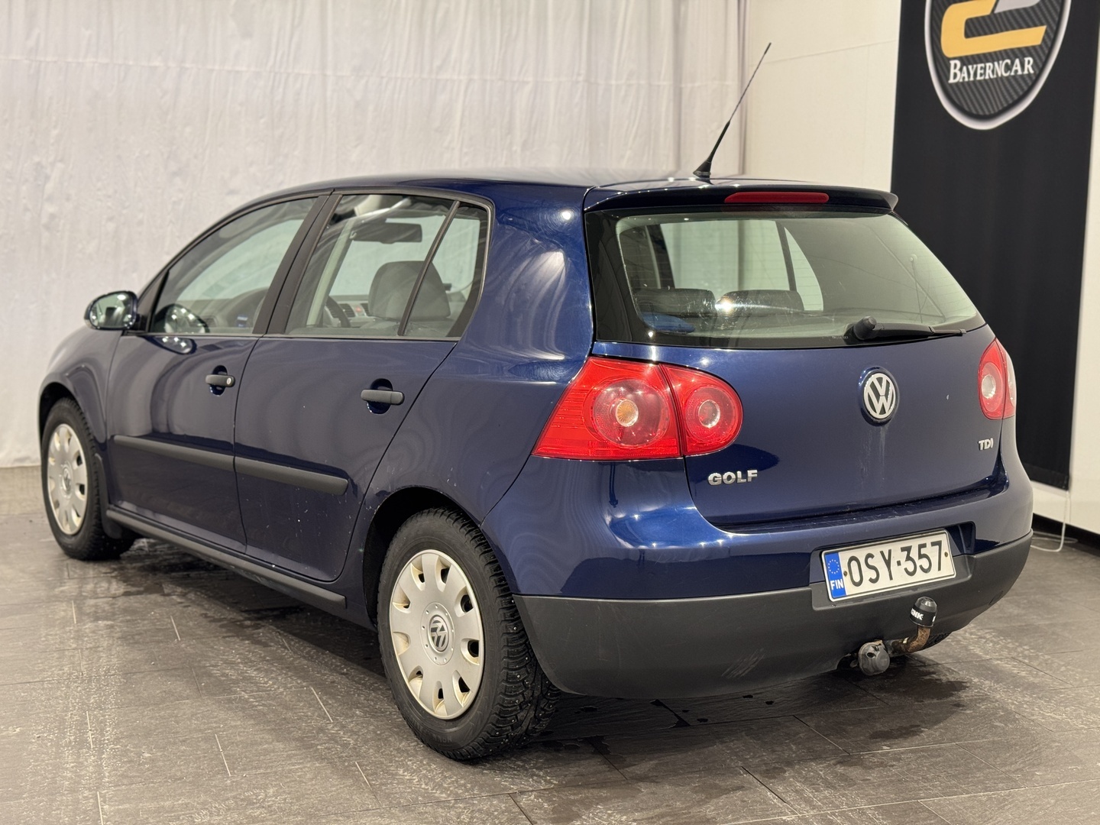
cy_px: 412
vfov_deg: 30.3
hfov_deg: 39.7
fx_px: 1525
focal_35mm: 48
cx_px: 550
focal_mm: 6.76
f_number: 1.78
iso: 80
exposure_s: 1/50
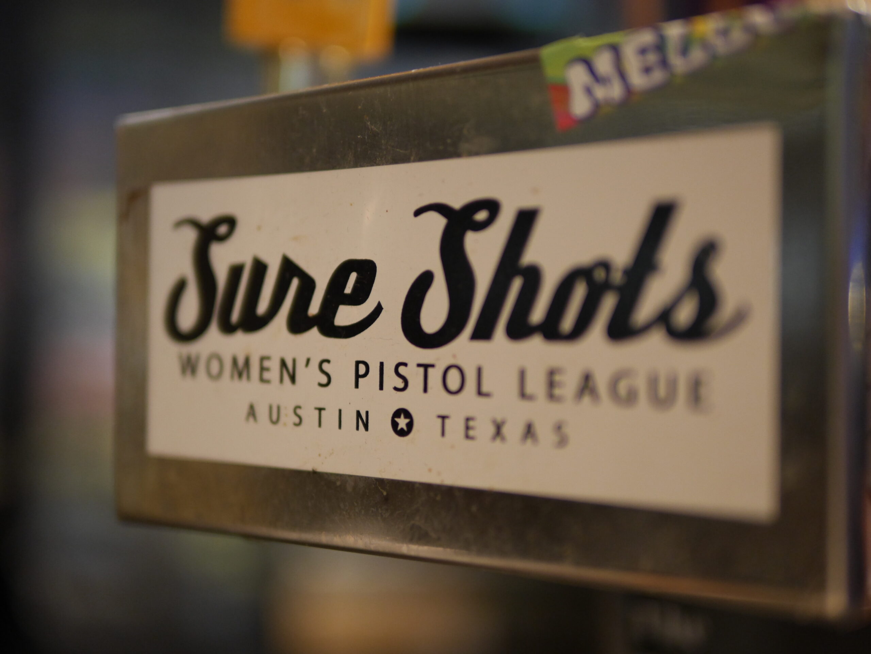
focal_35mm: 50
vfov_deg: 29.1
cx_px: 436
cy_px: 327
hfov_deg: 38.2
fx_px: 1258
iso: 1000
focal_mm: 25
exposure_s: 1/125
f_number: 1.4
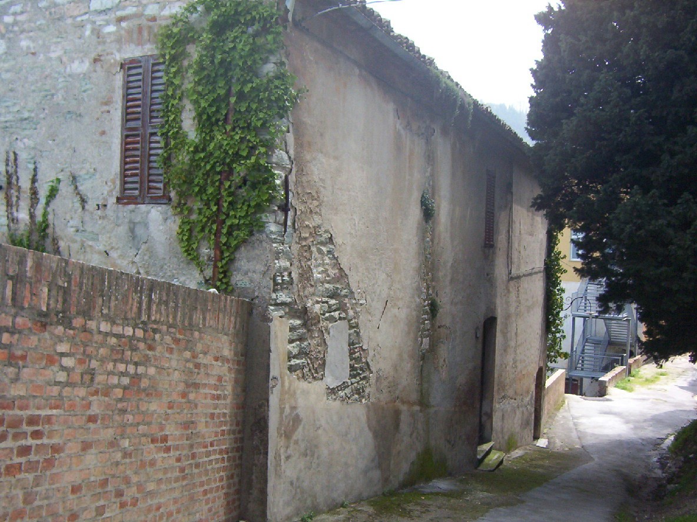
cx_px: 348
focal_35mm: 36
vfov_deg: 39.7
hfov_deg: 51.4
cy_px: 261
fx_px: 725
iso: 100
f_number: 2.76
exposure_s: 1/694
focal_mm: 5.54
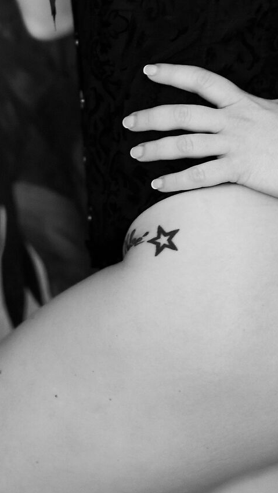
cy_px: -97
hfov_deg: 4.8
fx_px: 3288
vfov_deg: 8.5
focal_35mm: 251
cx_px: 145
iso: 400
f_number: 1.4
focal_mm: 85
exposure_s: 1/60
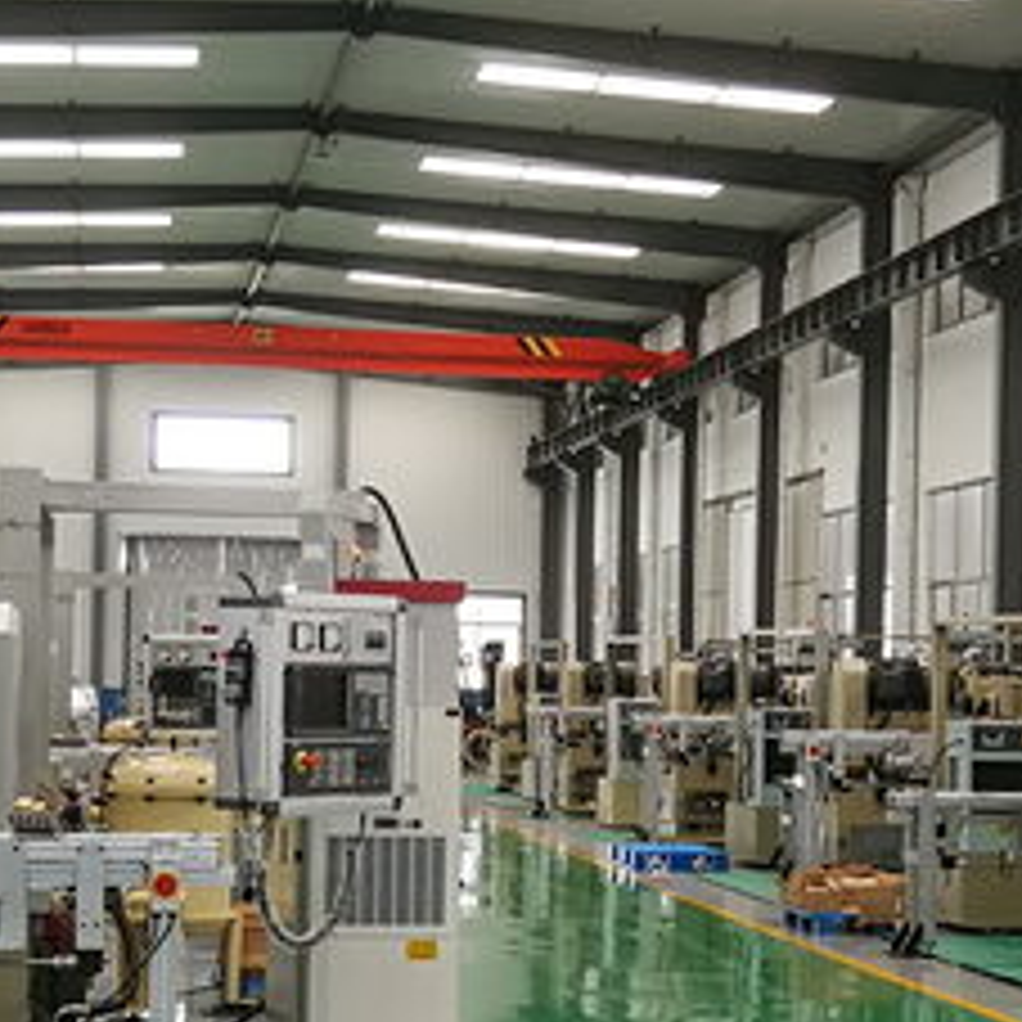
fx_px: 2806
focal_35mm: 84
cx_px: 590
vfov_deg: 20.6
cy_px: 621
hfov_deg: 20.6
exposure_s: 1/50
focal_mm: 3.95
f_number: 2.2
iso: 100
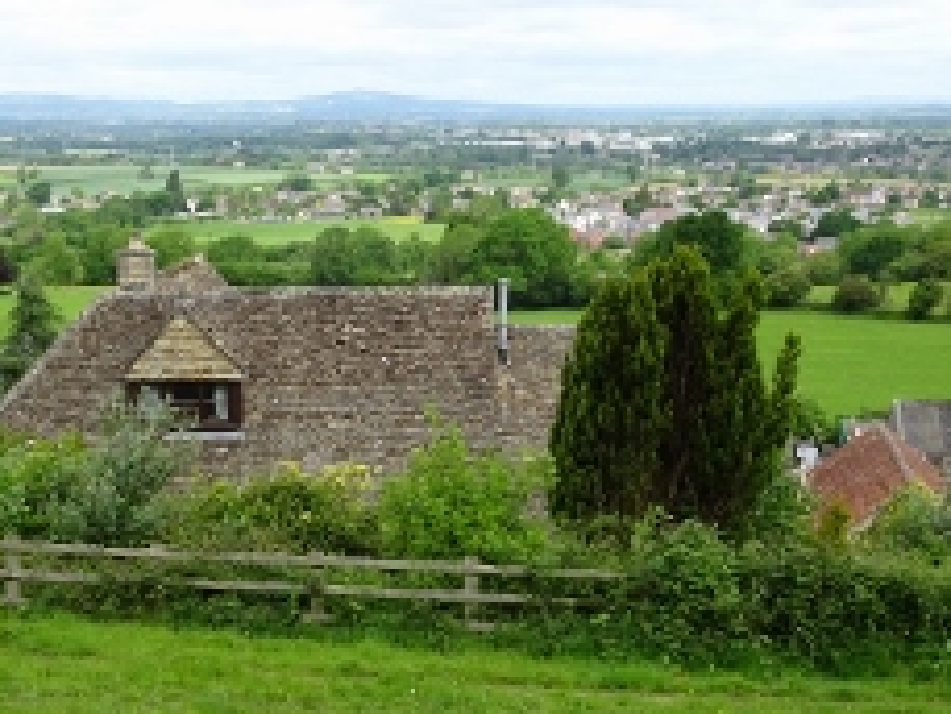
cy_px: 527
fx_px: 1567
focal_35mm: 57
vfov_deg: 25.4
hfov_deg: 33.7
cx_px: 386
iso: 80
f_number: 3.5
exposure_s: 1/320
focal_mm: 4.92
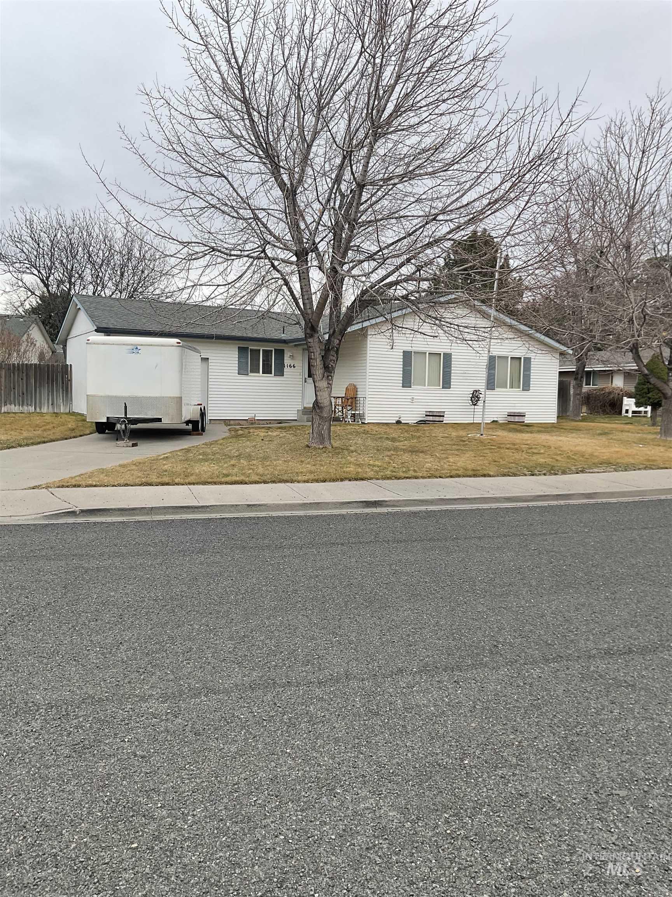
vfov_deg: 61.7
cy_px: 448
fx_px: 751
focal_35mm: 29
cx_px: 336
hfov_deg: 48.2
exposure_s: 1/425
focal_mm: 3
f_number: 1.8
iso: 16
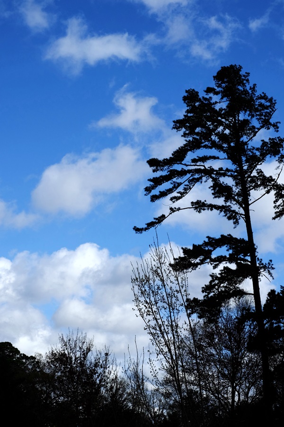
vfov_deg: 37.5
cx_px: 142
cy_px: 214
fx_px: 627
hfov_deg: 25.5
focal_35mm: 53
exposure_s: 1/900
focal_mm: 35
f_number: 8
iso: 200
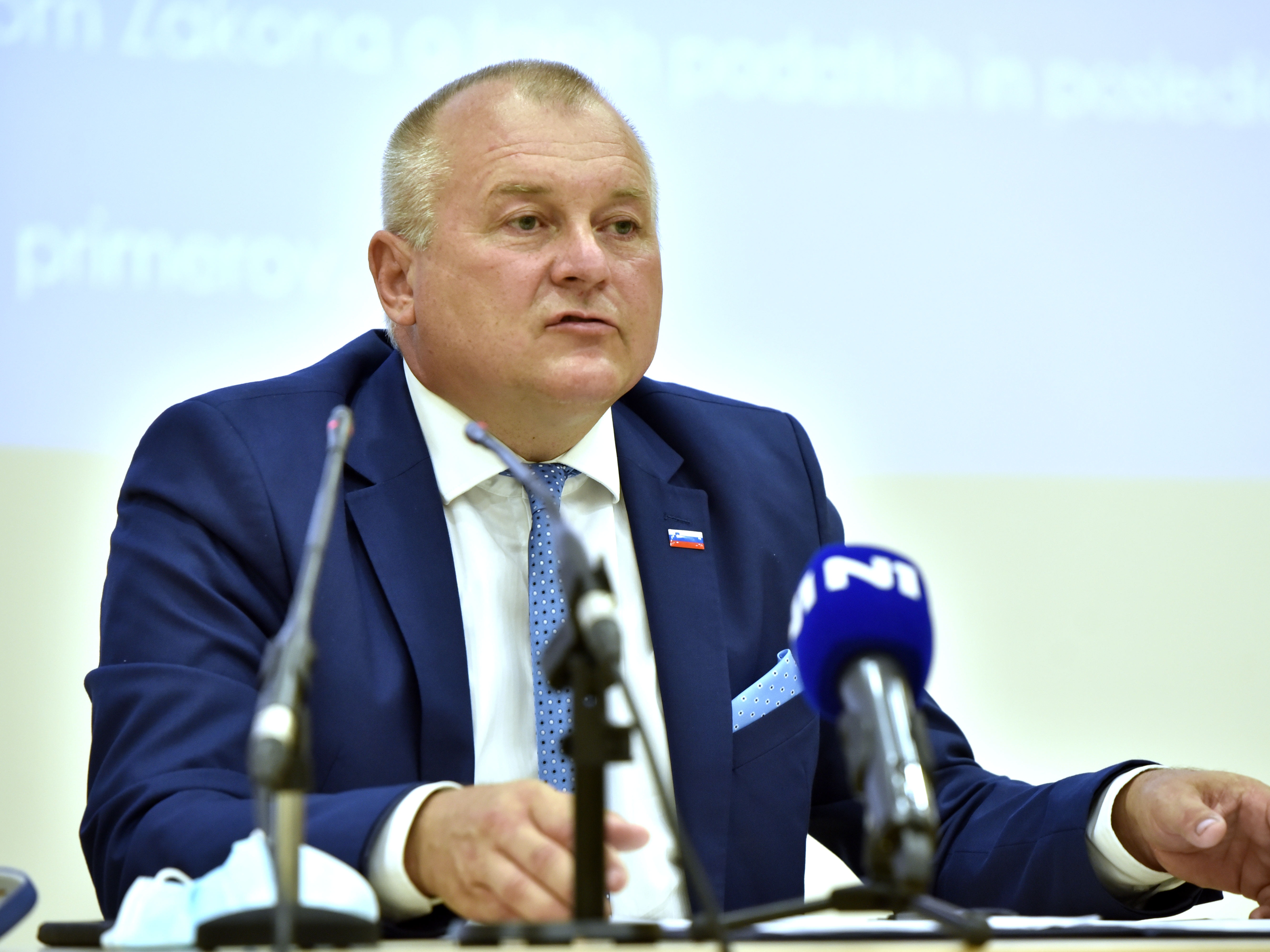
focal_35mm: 217
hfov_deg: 9.1
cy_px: 476
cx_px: 695
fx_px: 7962
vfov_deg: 6.8
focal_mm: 200
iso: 1250
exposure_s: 1/125
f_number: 4
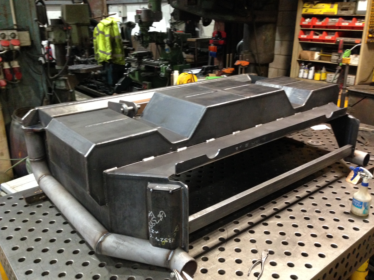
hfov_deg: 55.4
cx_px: 187
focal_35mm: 33
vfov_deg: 42.9
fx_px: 357
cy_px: 140
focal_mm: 4.12
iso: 320
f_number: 2.4
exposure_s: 1/20
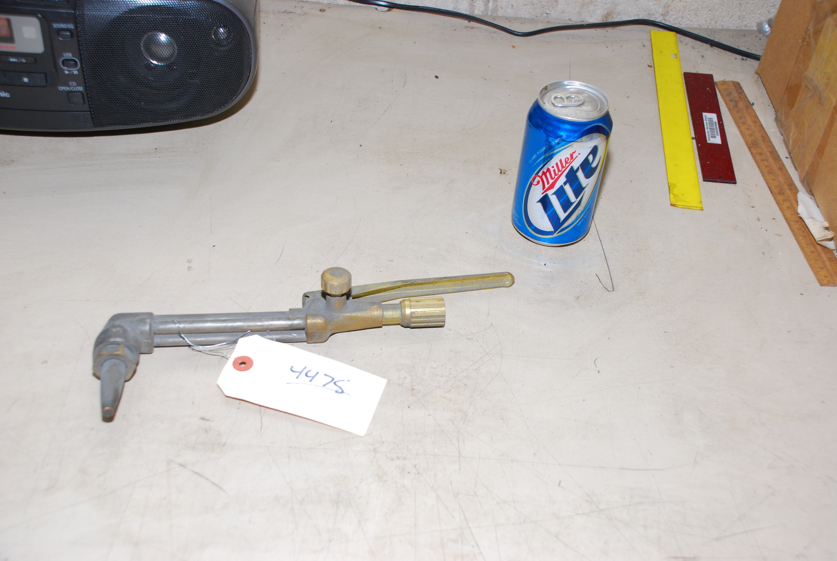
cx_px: 418
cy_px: 280
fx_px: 1082
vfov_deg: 29.0
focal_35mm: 46
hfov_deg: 42.3
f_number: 5
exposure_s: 1/60
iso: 200
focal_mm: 31
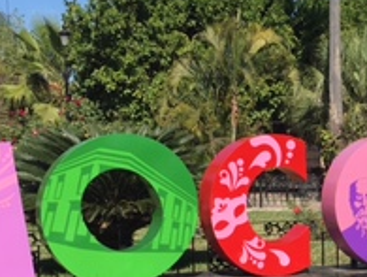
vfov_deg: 15.6
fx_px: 1009
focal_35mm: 95
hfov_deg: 19.8
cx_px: 390
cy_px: 187
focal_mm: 4.15
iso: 25
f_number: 2.2
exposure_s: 1/1603
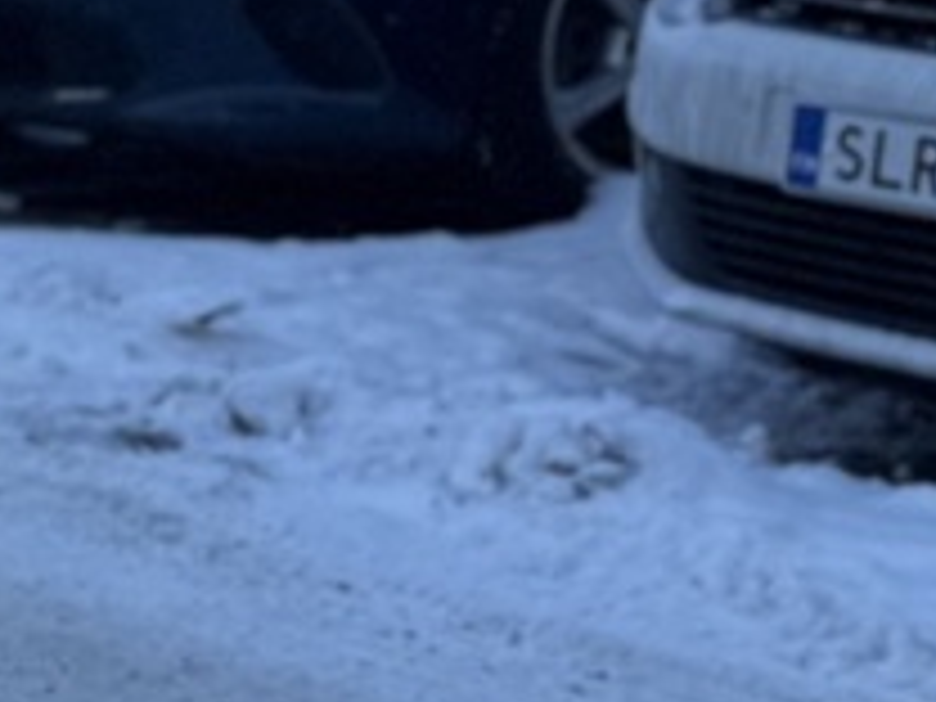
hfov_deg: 9.0
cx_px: -2110
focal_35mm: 166
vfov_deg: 8.9
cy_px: 99
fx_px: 4489
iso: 80
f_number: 1.78
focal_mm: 6.76
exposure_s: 1/1046
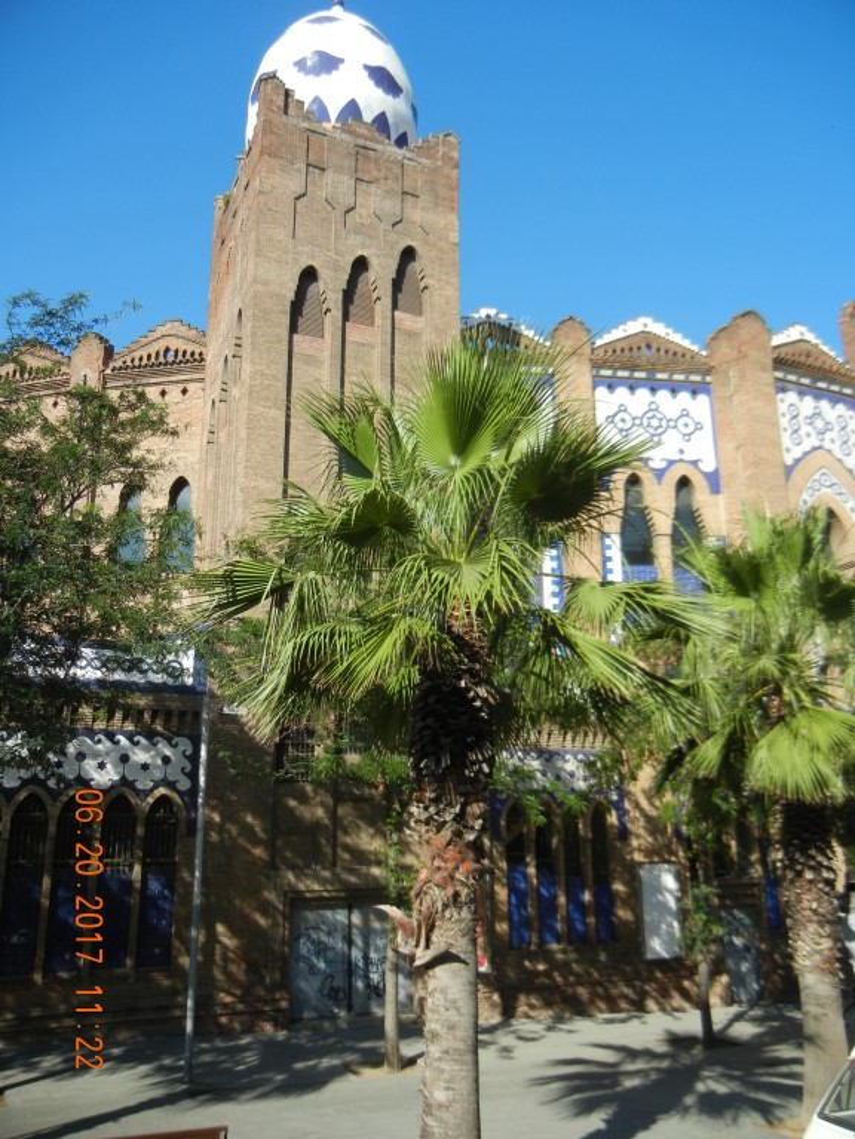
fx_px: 988
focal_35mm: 30
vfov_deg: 60.0
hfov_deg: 46.8
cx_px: 428
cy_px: 570
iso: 160
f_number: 3.5
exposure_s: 1/910
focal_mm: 5.4
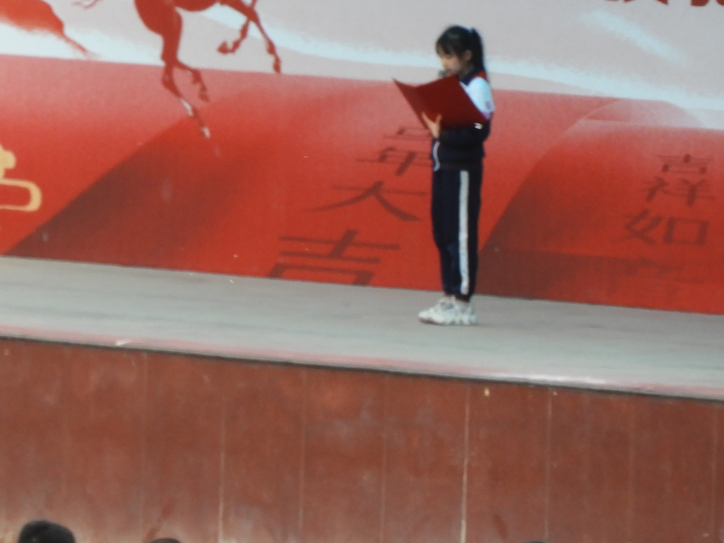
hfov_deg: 1.8
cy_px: 73
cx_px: 181
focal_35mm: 1119
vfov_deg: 1.3
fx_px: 23407
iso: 180
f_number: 5.6
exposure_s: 1/250
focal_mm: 107.5
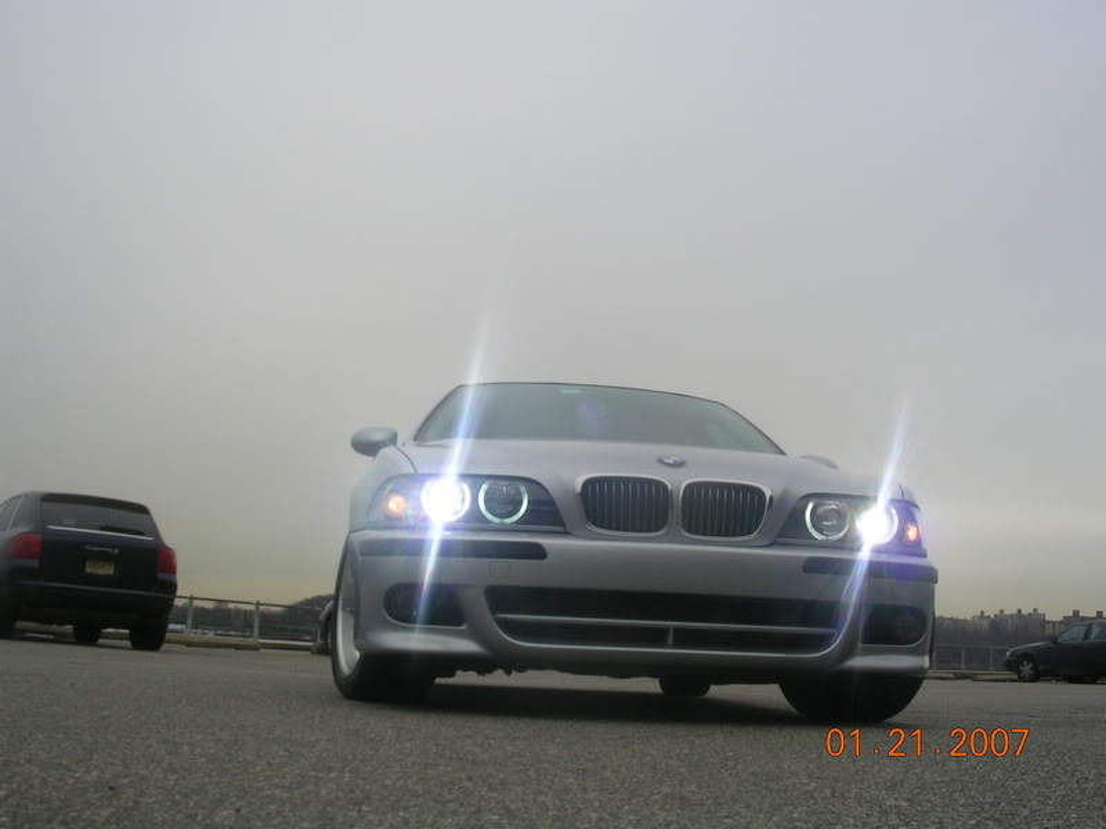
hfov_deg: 49.0
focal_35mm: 38
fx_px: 1214
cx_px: 553
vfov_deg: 37.7
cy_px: 414
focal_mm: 5.8
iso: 50
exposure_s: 1/147
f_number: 5.6
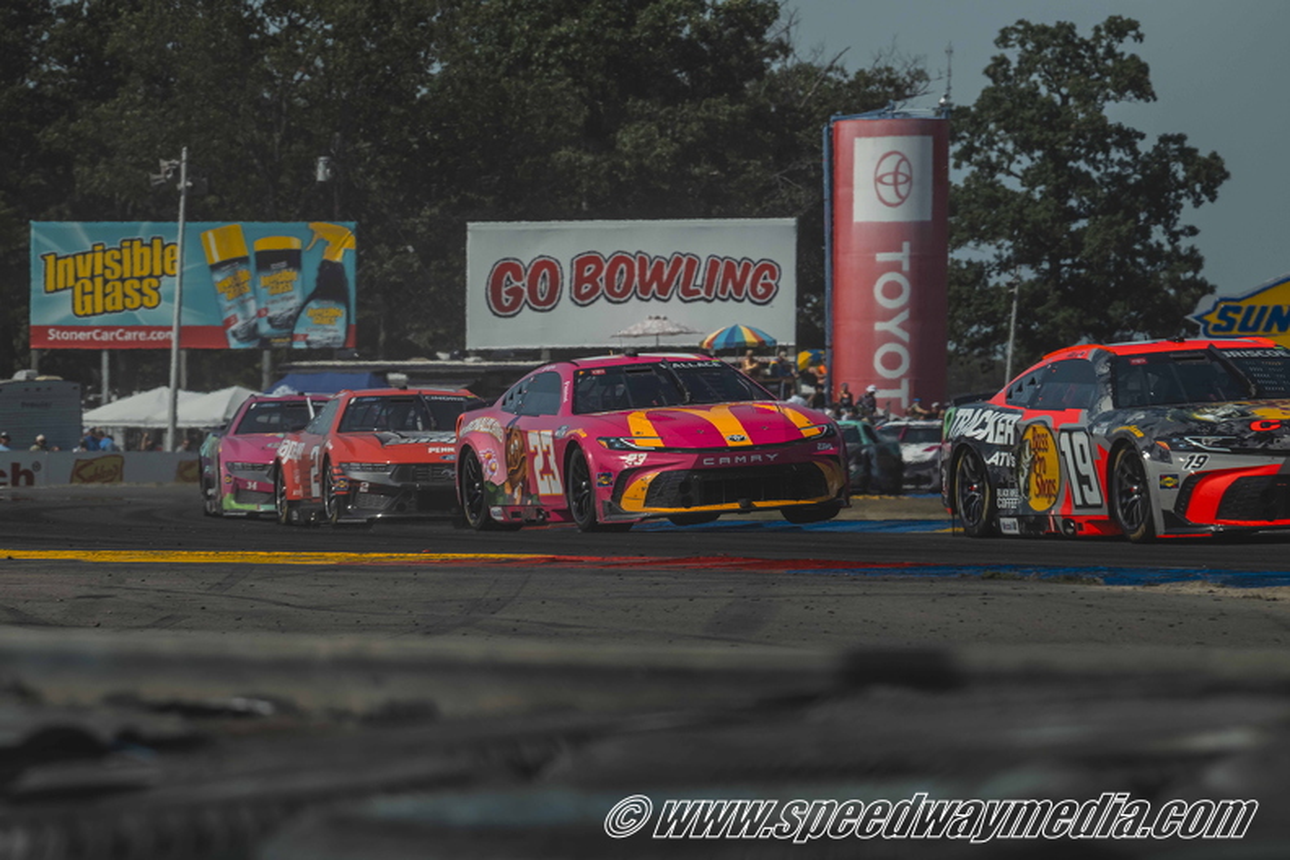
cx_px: 645
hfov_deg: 10.3
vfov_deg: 6.9
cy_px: 430
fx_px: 7166
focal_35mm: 200
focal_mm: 200
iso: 100
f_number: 9
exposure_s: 1/640
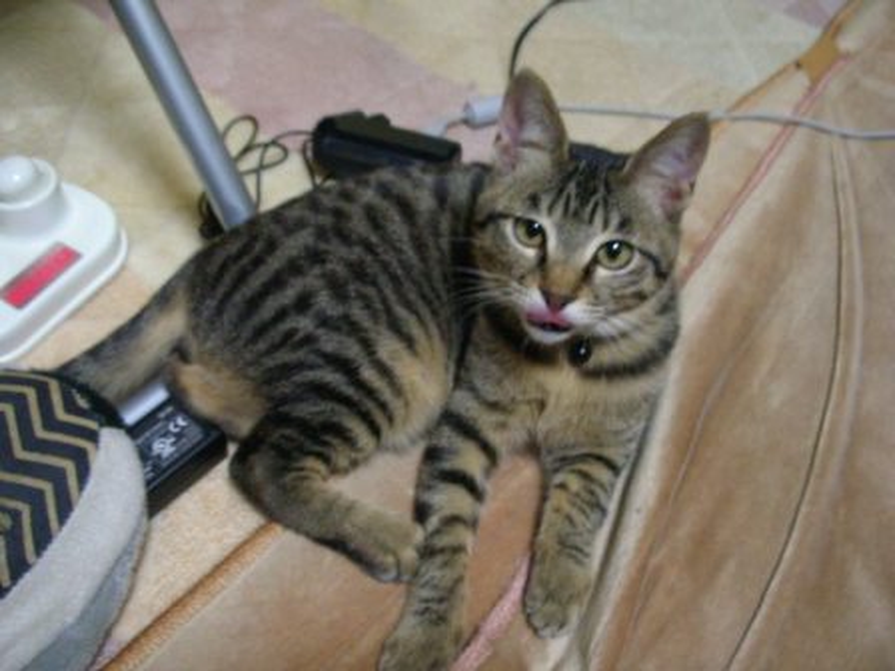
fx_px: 905
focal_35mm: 35
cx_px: 448
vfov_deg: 40.7
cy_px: 336
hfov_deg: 52.6
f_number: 3
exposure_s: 1/11.5
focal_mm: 5.8
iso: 400
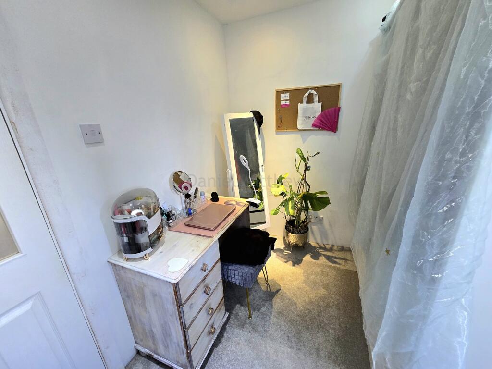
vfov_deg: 89.9
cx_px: 246
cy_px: 184
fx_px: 185
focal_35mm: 13
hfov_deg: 106.2
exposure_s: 1/50
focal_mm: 2.2
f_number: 2.2
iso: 250
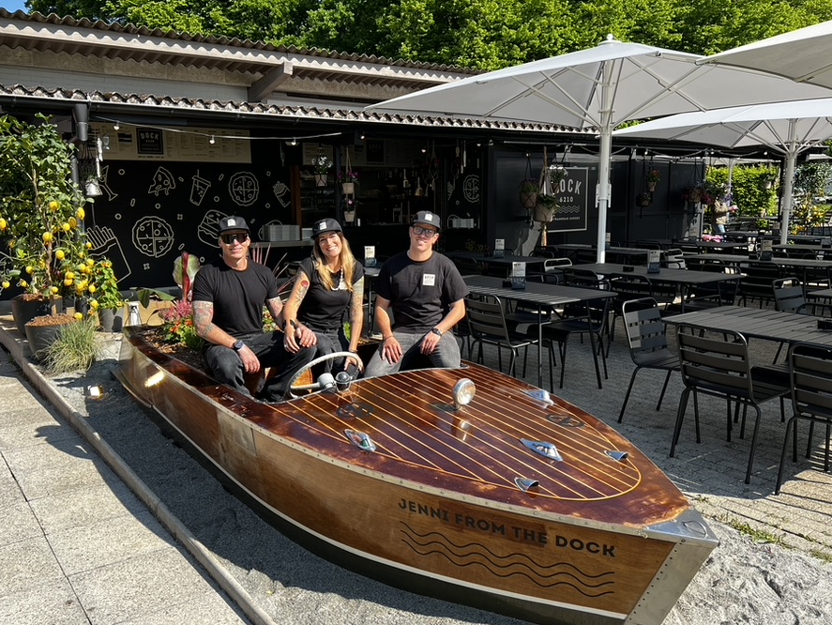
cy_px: 299
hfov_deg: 59.9
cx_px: 388
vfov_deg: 46.8
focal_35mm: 30
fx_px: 721
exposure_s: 1/1058
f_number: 1.5
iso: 50
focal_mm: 5.7
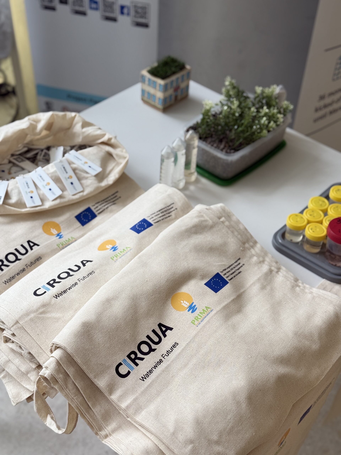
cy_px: 228
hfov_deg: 30.3
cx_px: 170
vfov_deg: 39.7
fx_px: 630
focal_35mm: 48
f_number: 1.78
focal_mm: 6.76
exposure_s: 1/50
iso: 80
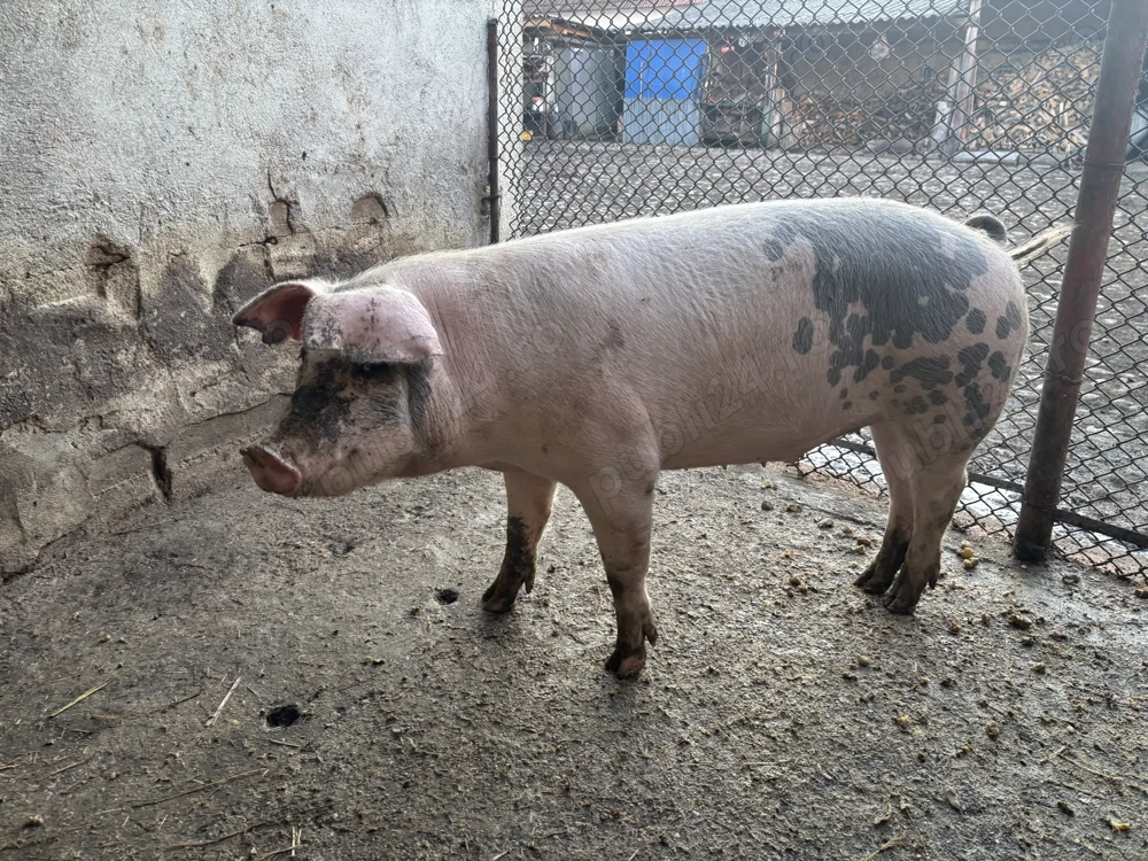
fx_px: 862
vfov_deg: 53.1
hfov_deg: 67.3
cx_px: 574
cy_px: 430
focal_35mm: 26
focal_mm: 5.96
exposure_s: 1/121
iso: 100
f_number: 1.6
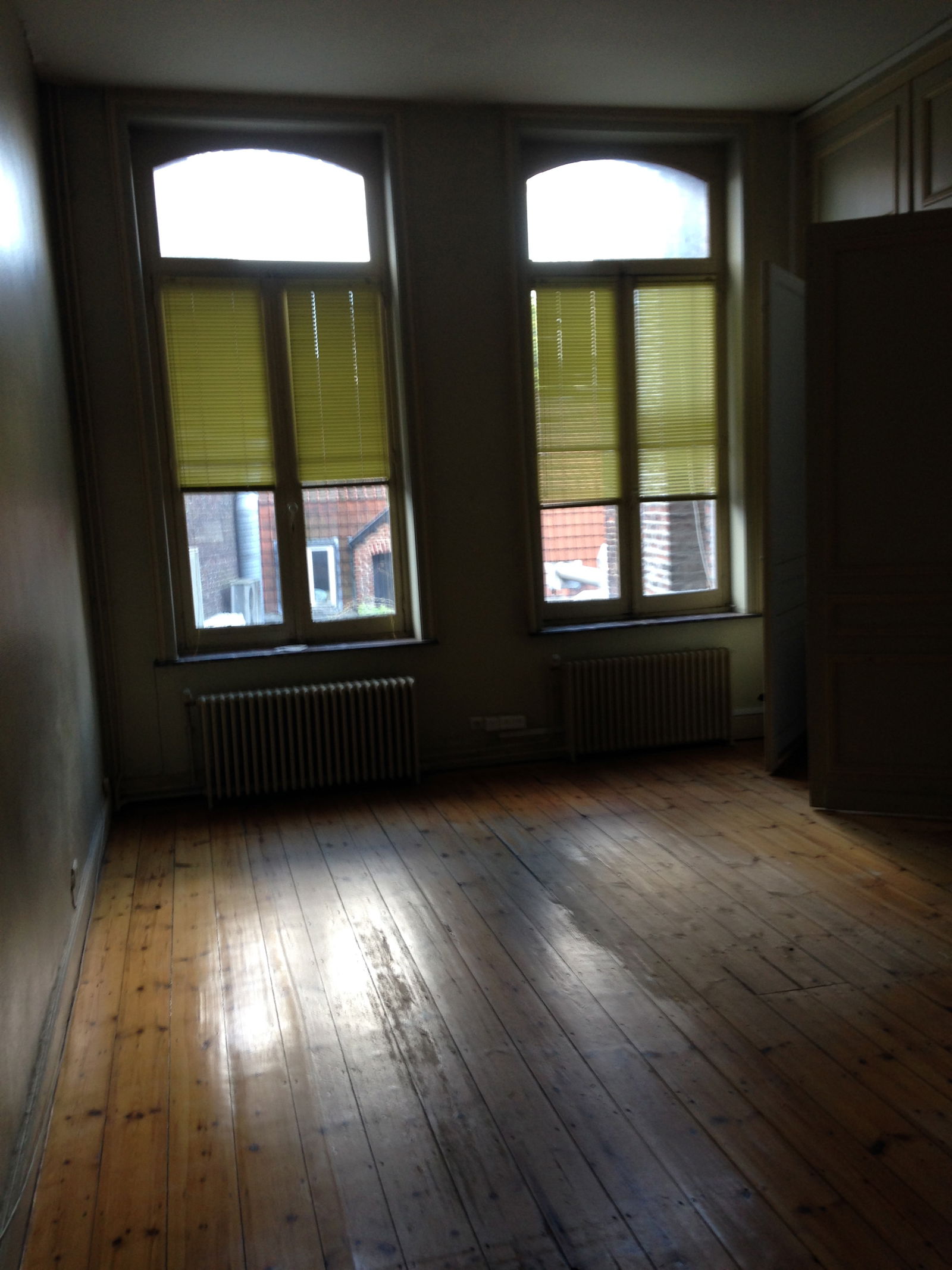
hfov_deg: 42.9
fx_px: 1210
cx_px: 476
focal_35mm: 33
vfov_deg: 55.4
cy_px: 635
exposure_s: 1/30
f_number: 2.4
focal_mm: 4.12
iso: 50
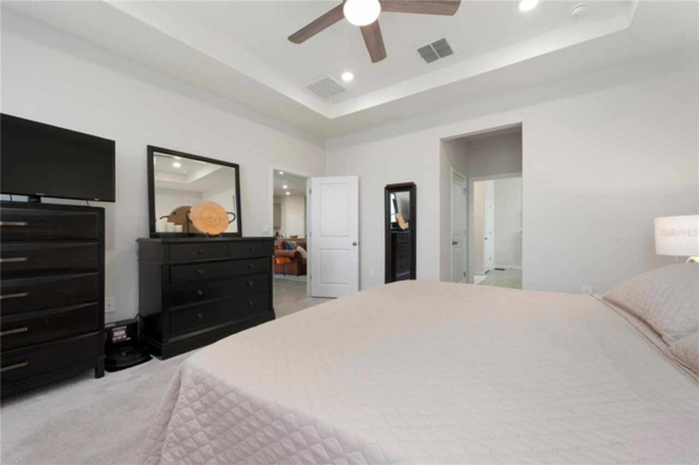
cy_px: 232
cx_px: 350
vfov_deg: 77.3
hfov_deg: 100.4
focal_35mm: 15
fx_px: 291
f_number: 8
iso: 500
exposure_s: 1/5
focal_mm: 15
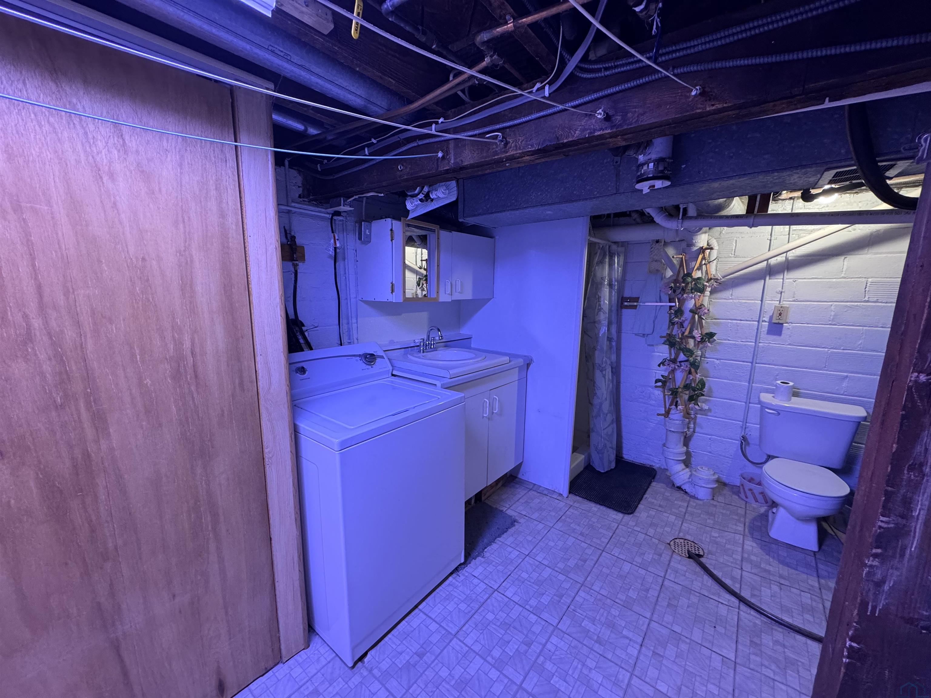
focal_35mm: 14
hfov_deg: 102.1
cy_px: 349
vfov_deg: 85.7
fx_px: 377
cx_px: 466
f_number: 2.2
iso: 250
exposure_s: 1/60
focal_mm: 2.22
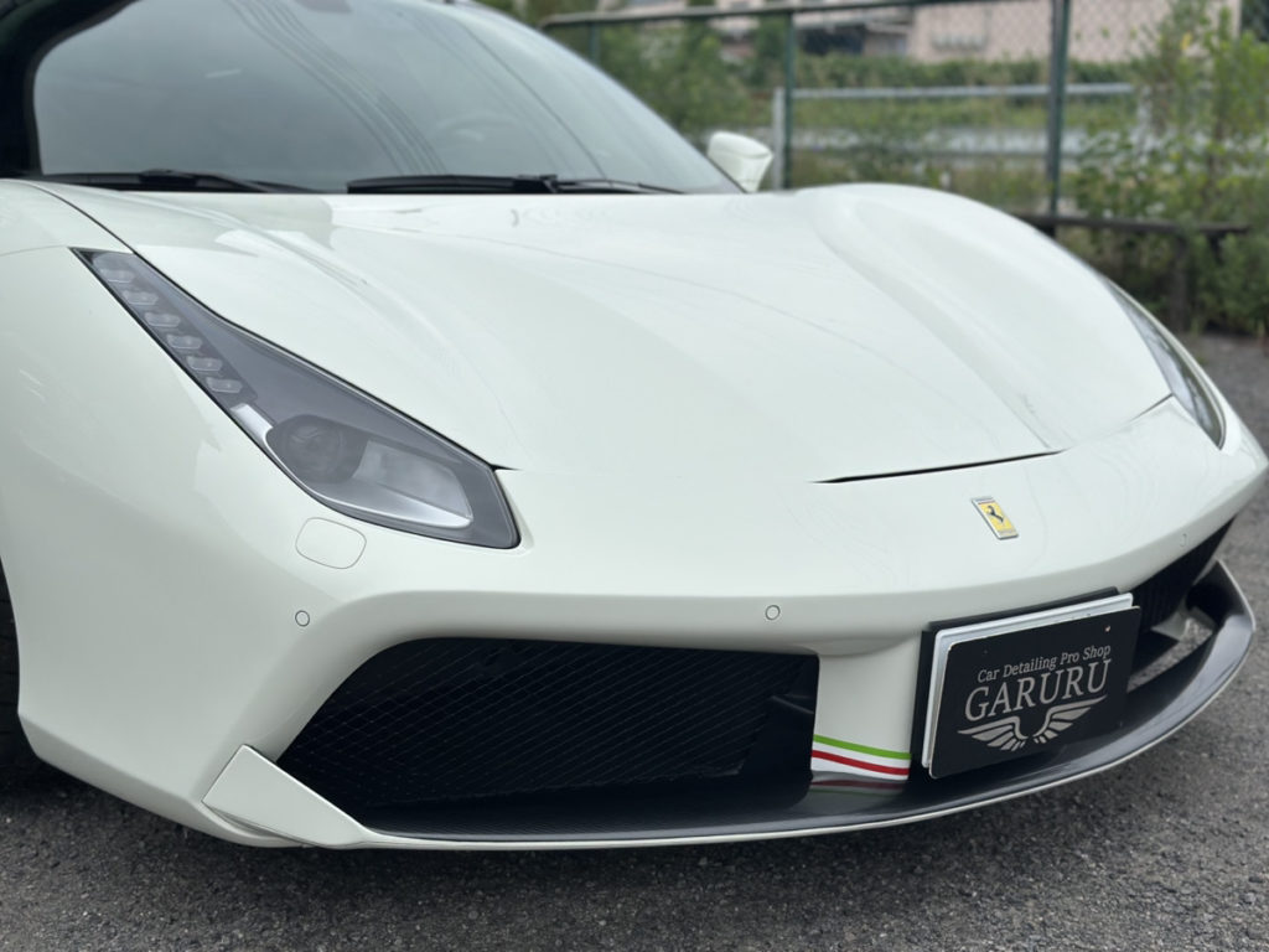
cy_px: 476
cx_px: 634
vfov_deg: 30.3
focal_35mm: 48
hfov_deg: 39.7
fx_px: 1760
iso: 100
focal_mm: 6.86
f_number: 1.78
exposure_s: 1/4785
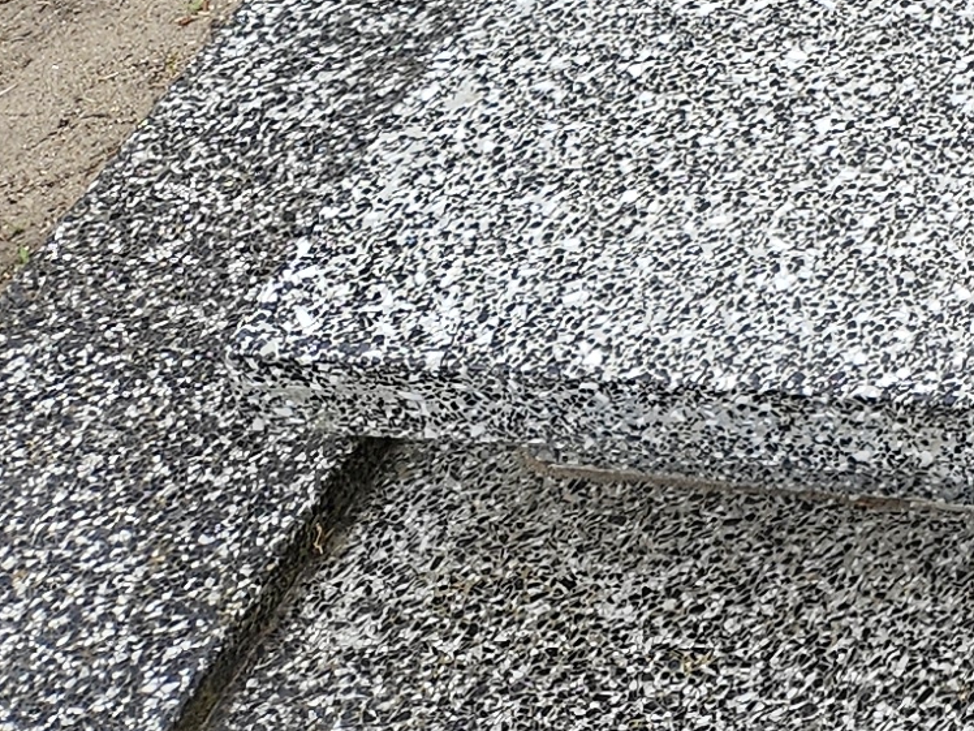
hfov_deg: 13.1
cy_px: -919
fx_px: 3461
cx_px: 2133
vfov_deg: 10.6
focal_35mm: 123
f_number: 1.8
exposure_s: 1/392
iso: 25
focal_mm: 5.4
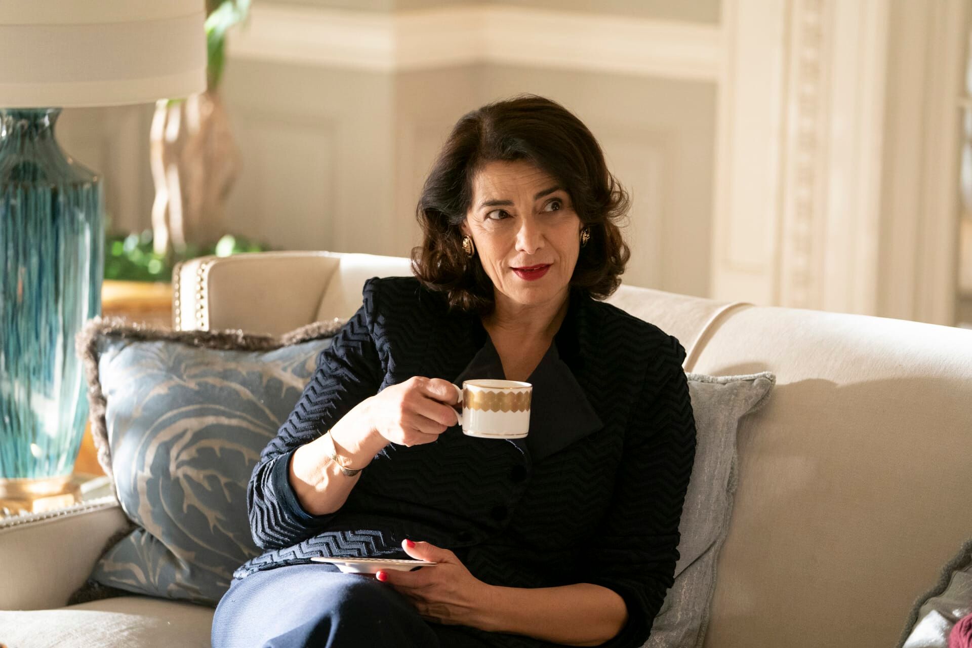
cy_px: 324
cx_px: 486
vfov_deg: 10.2
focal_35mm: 135
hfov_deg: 15.2
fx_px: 3645
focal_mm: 135
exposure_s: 1/200
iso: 3200
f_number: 3.2
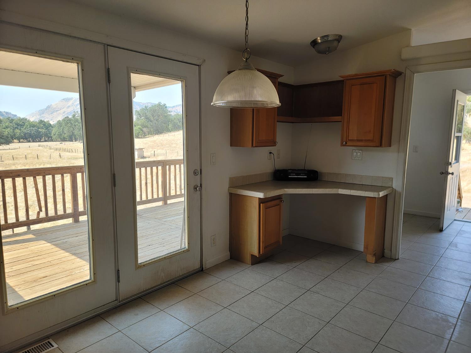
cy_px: 176
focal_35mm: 24
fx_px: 327
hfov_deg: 71.6
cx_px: 236
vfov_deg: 56.8
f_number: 1.8
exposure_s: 1/124
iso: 16
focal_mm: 6.7
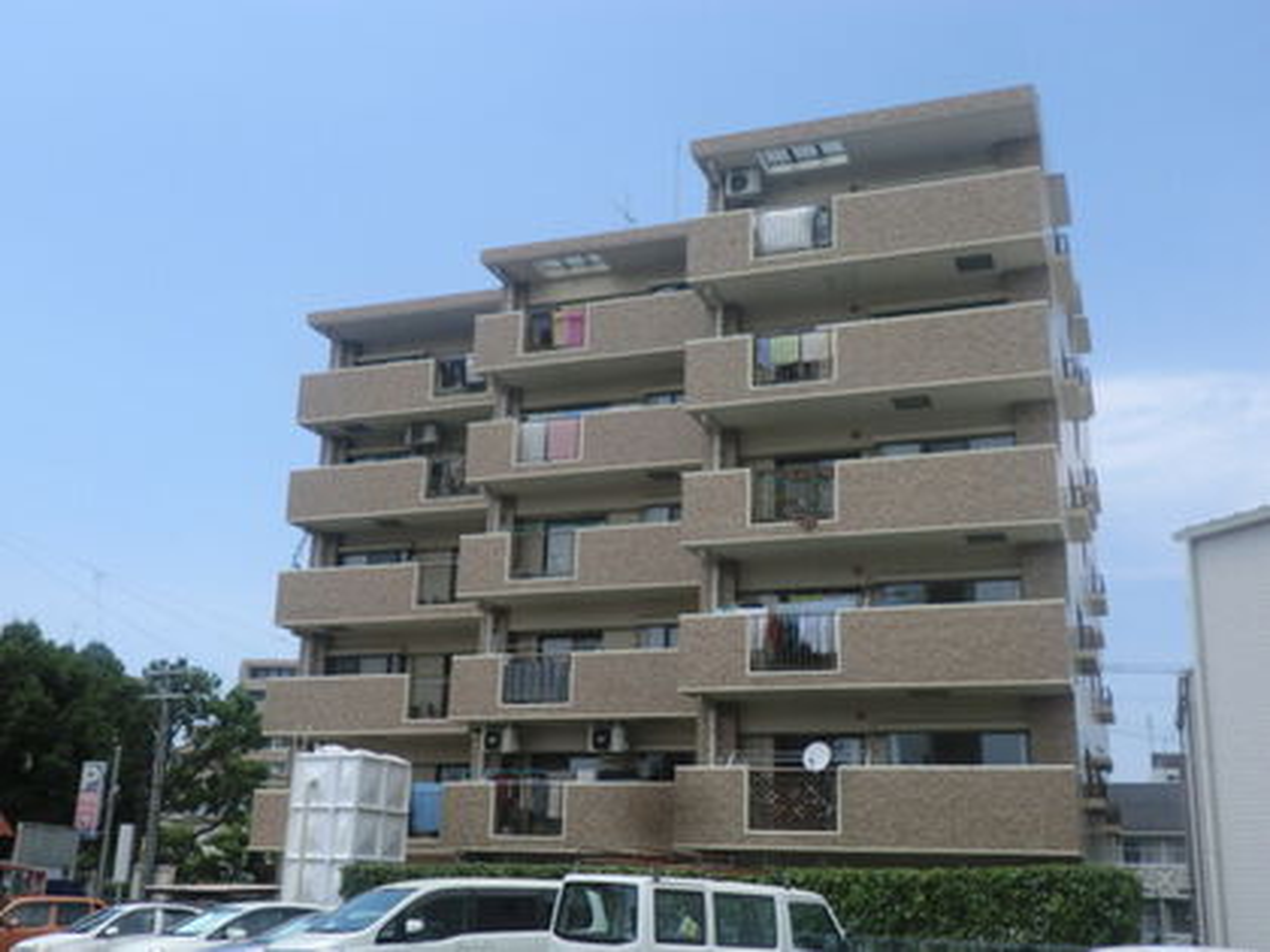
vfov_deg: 37.7
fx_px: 1394
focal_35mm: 38
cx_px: 635
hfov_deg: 49.0
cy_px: 476
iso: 50
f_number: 3.9
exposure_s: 1/800
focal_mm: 6.9
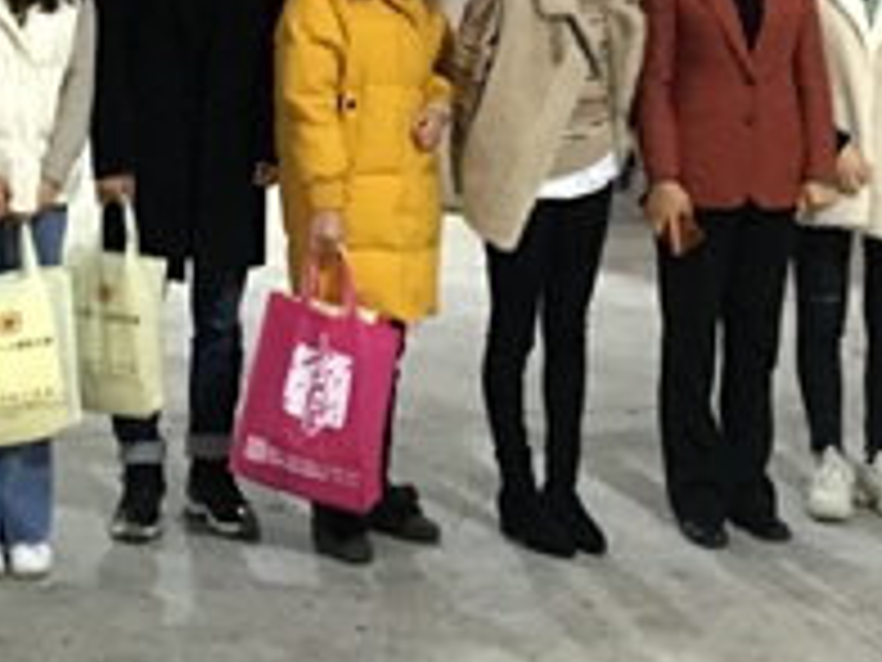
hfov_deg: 21.9
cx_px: 266
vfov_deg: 16.0
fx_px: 2268
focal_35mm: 89
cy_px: -126
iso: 400
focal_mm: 4.15
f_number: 2.2
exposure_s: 1/17
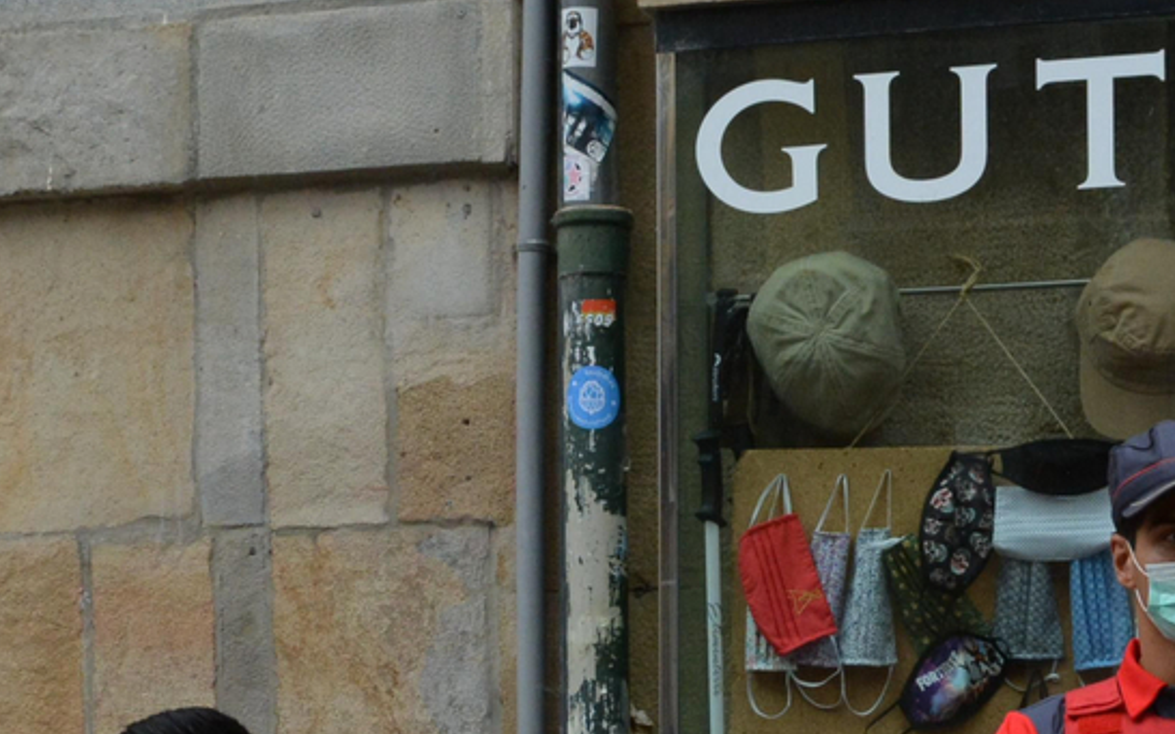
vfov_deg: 11.5
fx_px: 3586
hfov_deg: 18.6
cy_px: 864
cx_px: 499
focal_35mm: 112
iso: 800
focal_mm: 20
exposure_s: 1/500
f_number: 5.6
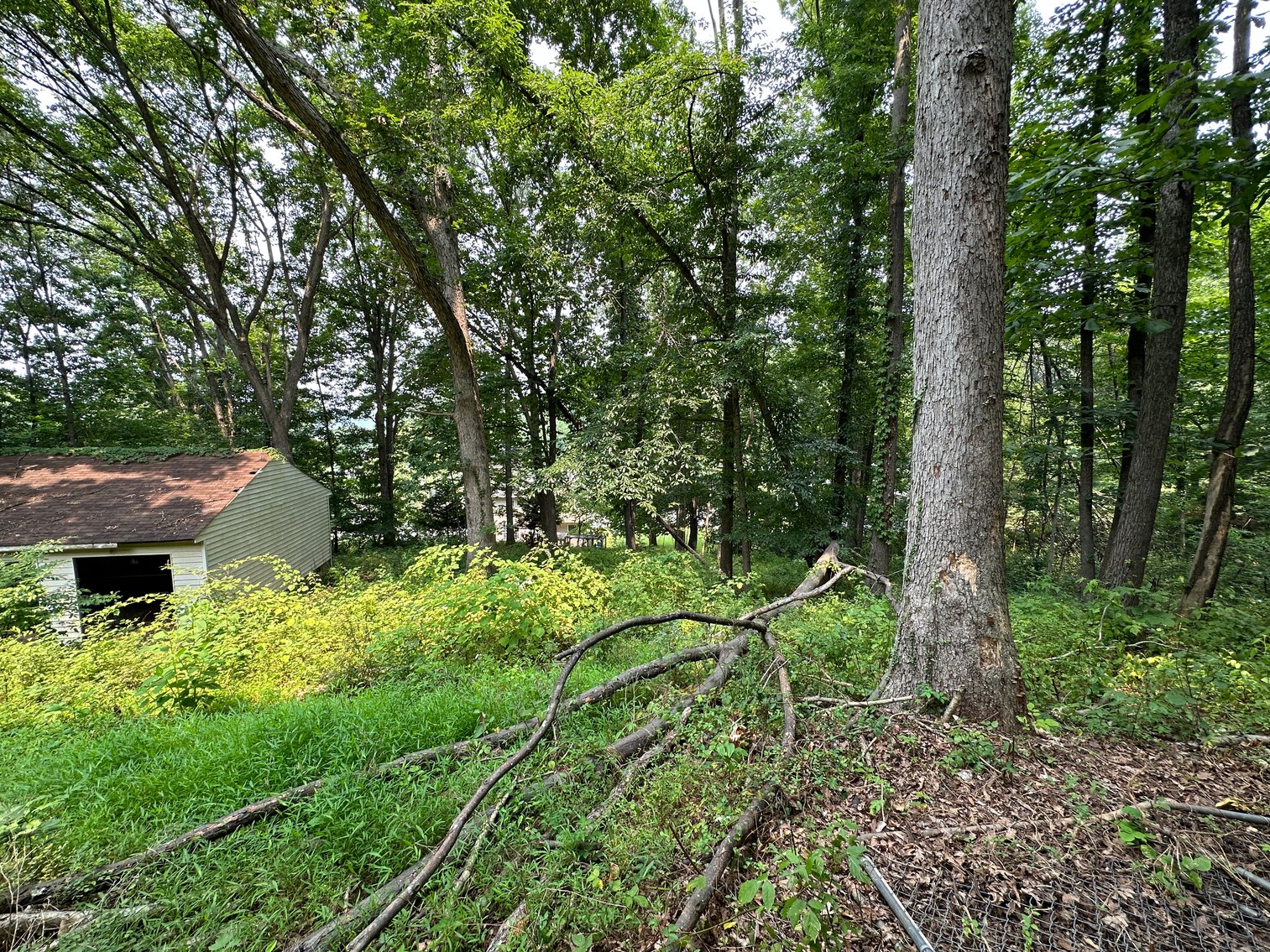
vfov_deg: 85.7
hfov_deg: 102.1
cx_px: 635
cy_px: 476
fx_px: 514
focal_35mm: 14
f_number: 2.2
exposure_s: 1/164
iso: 40
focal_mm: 2.22
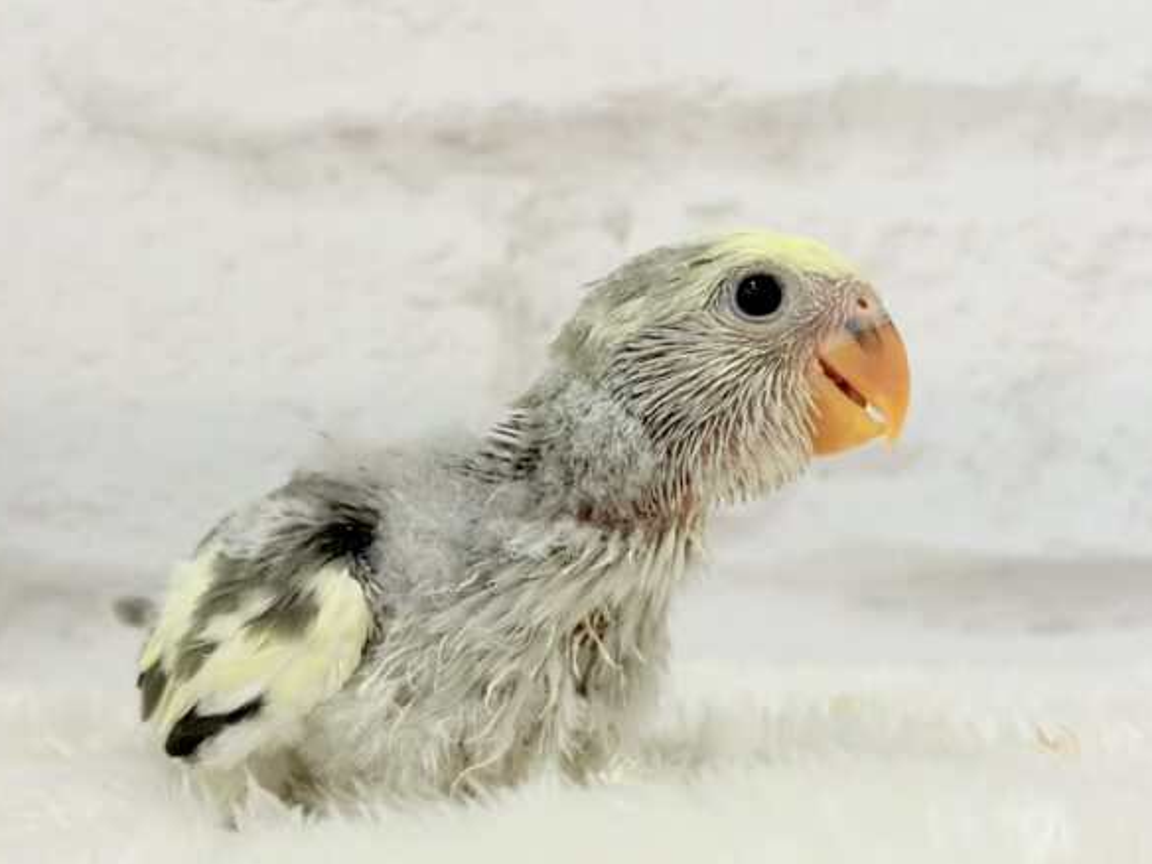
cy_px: 469
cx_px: 544
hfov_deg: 33.8
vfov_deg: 25.6
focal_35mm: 57
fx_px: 1897
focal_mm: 5.96
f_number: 1.6
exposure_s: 1/100
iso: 80
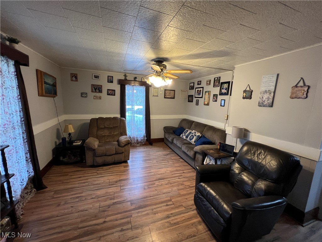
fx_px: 121
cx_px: 161
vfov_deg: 89.9
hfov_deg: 106.2
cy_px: 121
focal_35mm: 13
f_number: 1.8
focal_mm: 1.57
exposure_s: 1/60
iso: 200
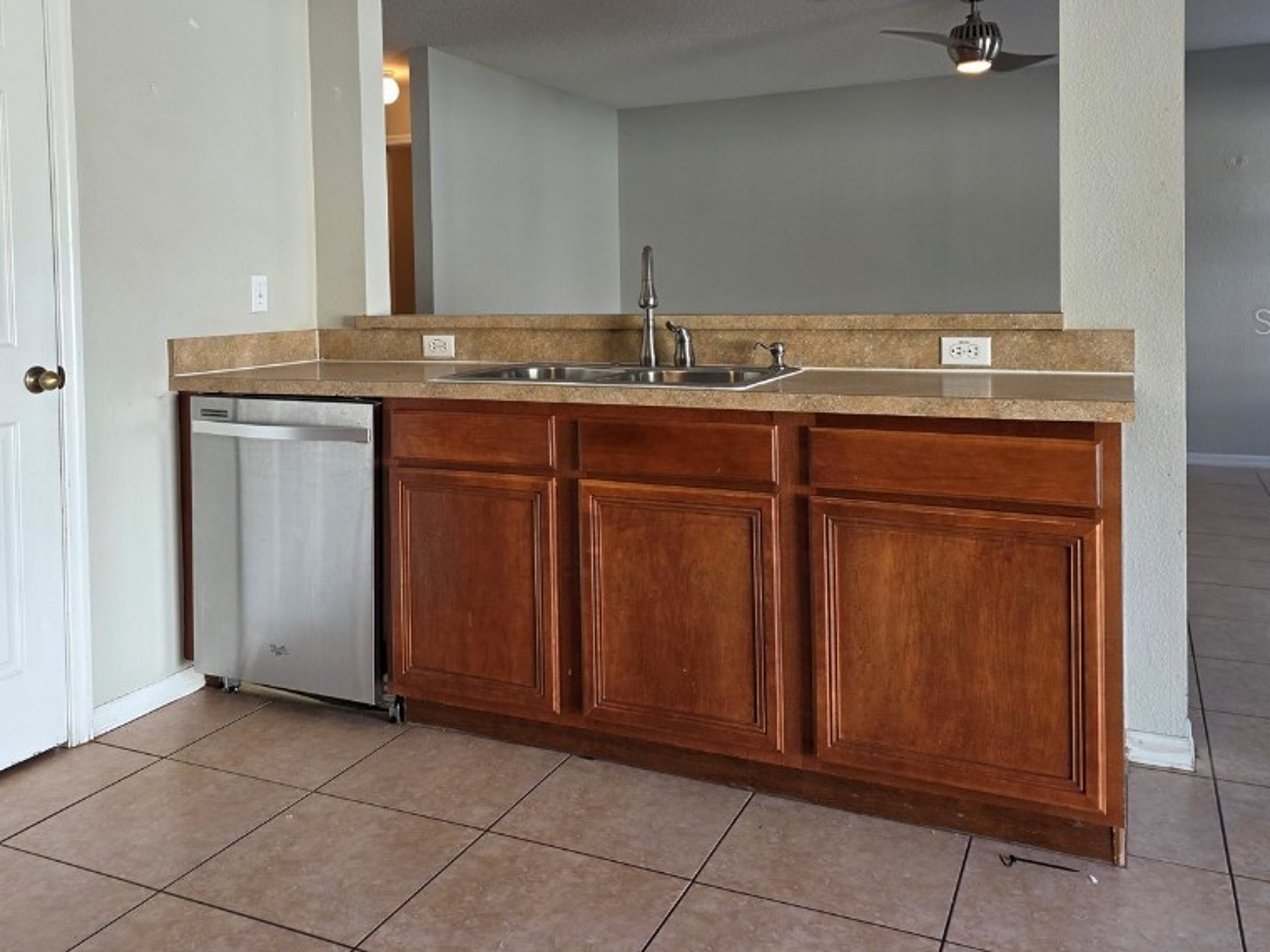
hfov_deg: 58.2
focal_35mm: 31
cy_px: 321
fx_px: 1137
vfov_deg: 44.8
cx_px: 556
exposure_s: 1/120
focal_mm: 6.3
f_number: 1.7
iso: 100
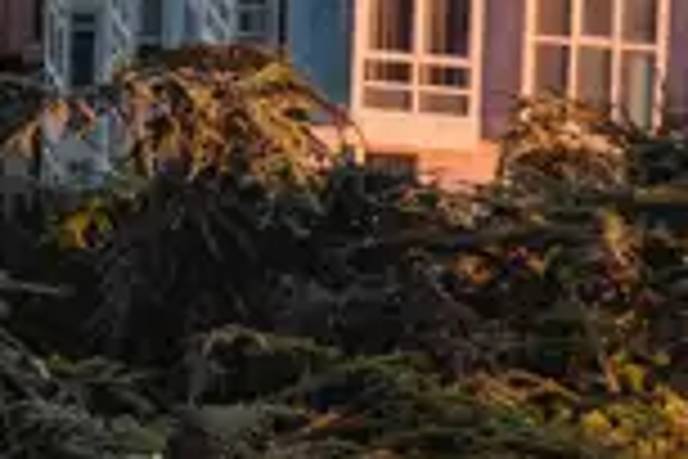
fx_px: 4491
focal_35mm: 235
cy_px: -614
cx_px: -319
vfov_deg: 5.6
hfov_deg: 8.6
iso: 100
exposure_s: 1/25
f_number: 9
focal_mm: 30
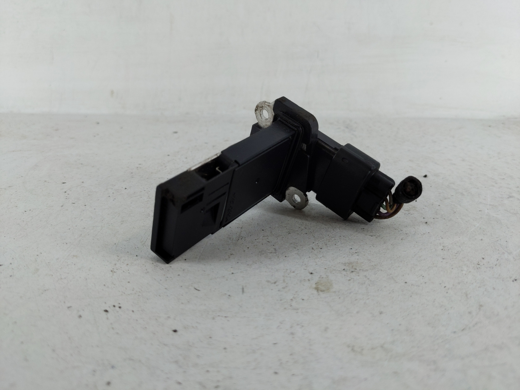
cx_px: 260
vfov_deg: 54.9
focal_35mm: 25
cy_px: 195
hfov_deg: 69.4
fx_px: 376
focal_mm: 4.38
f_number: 1.73
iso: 62
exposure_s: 1/125
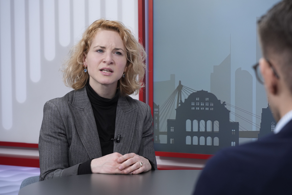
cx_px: 146
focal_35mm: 93
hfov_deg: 21.9
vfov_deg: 14.7
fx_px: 754
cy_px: 98
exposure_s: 1/160
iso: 1000
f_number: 5.6
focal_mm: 93
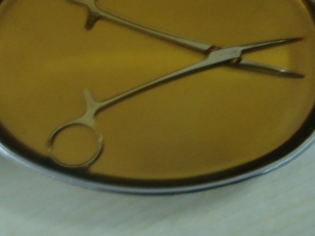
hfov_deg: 35.5
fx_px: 491
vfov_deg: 26.8
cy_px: 70
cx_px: 140
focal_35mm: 54
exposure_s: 1/3.33
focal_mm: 6.66
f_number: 3.9
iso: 400
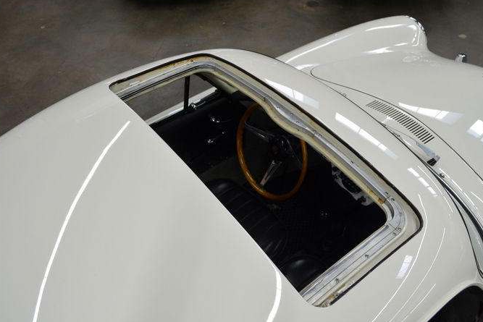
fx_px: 416
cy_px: 143
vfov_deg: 42.3
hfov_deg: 60.2
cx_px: 256
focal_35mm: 31
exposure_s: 1/80
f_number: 4.5
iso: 400
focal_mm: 18
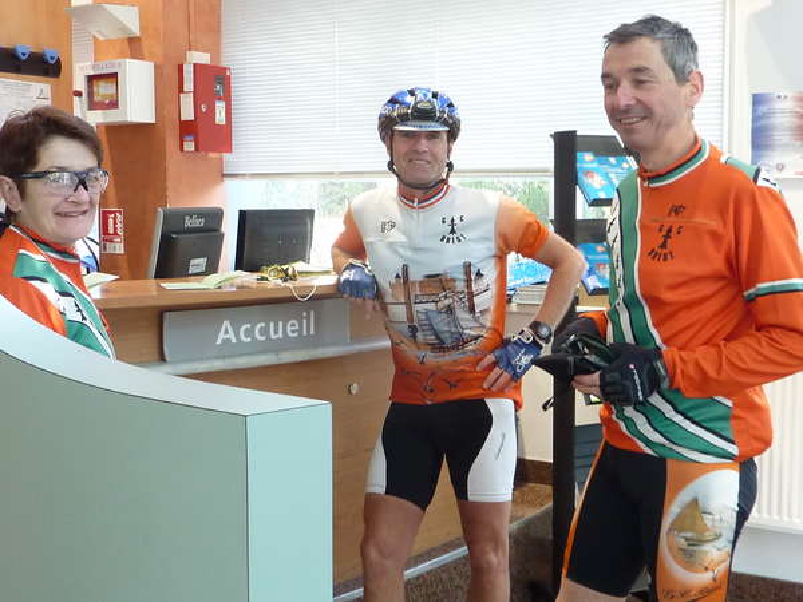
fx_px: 1044
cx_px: 402
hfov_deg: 42.1
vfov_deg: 32.2
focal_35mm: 45
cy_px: 301
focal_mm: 4.1
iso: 200
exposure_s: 1/15
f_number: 3.3
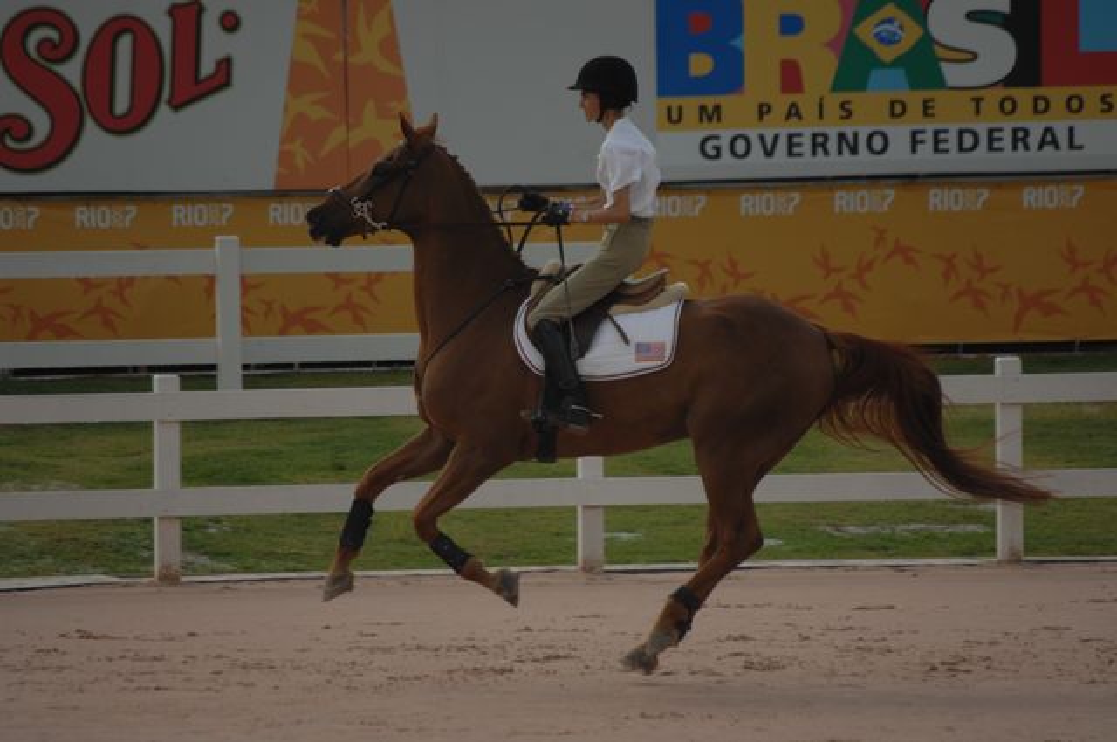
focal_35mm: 750
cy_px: 371
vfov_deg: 1.8
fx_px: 23241
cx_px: 558
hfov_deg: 2.8
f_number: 6.3
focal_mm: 500
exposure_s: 1/640
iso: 200
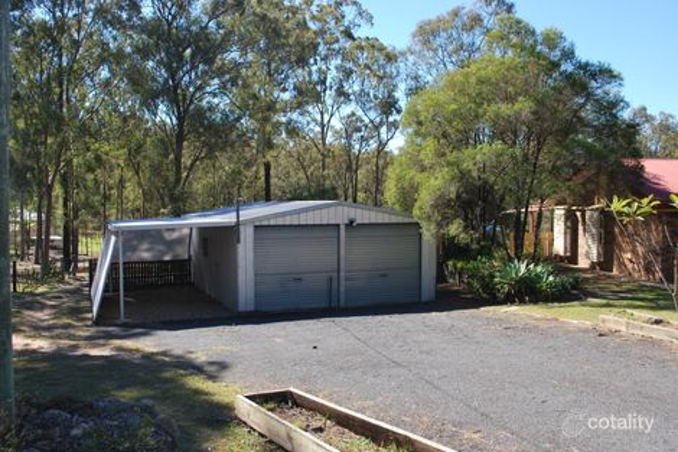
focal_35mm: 33
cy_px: 226
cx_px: 339
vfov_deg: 39.9
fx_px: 621
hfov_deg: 57.2
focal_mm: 22
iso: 100
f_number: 6.3
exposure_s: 1/160
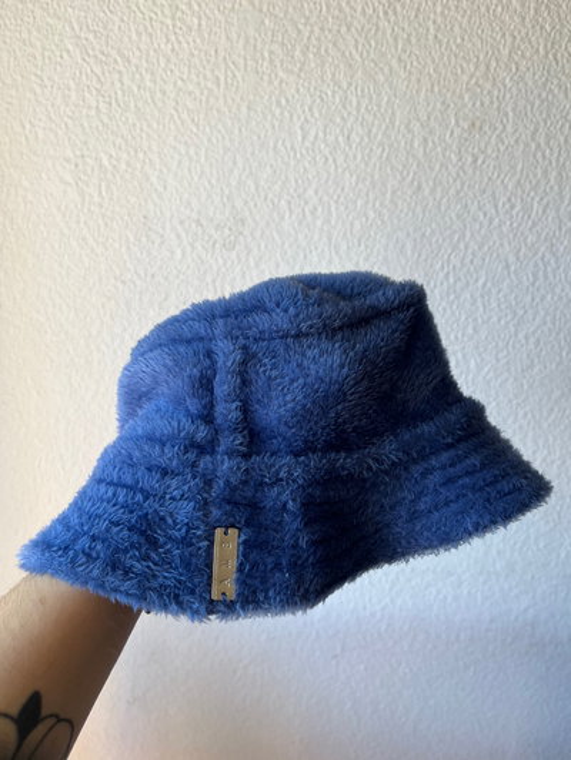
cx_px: 286
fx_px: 572
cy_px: 380
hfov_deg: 53.1
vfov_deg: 67.3
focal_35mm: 26
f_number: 1.6
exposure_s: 1/122
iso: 50
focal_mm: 5.1
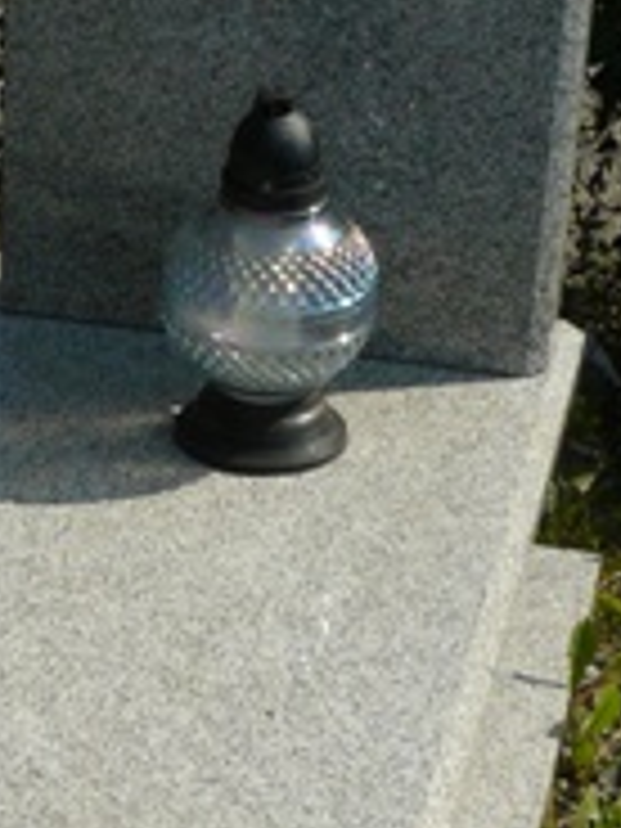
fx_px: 2990
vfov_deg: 15.6
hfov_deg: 11.5
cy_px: 716
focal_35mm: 125
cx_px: -234
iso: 100
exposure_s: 1/400
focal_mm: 6
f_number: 6.3
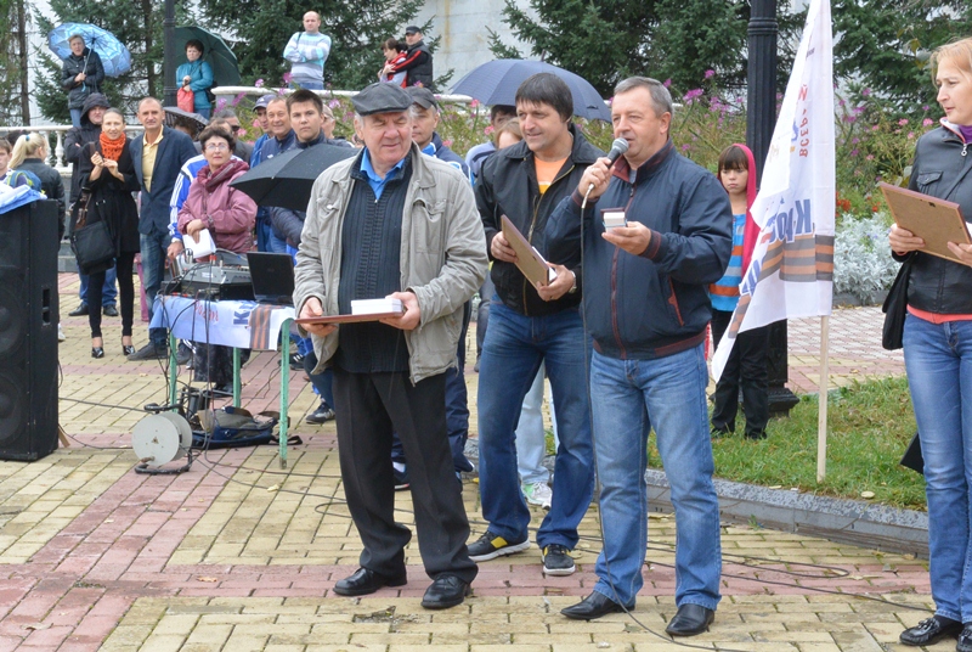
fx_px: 2001
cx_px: 486
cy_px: 326
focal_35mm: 74
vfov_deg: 18.5
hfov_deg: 27.3
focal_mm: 27.5
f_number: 5.6
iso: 800
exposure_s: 1/100
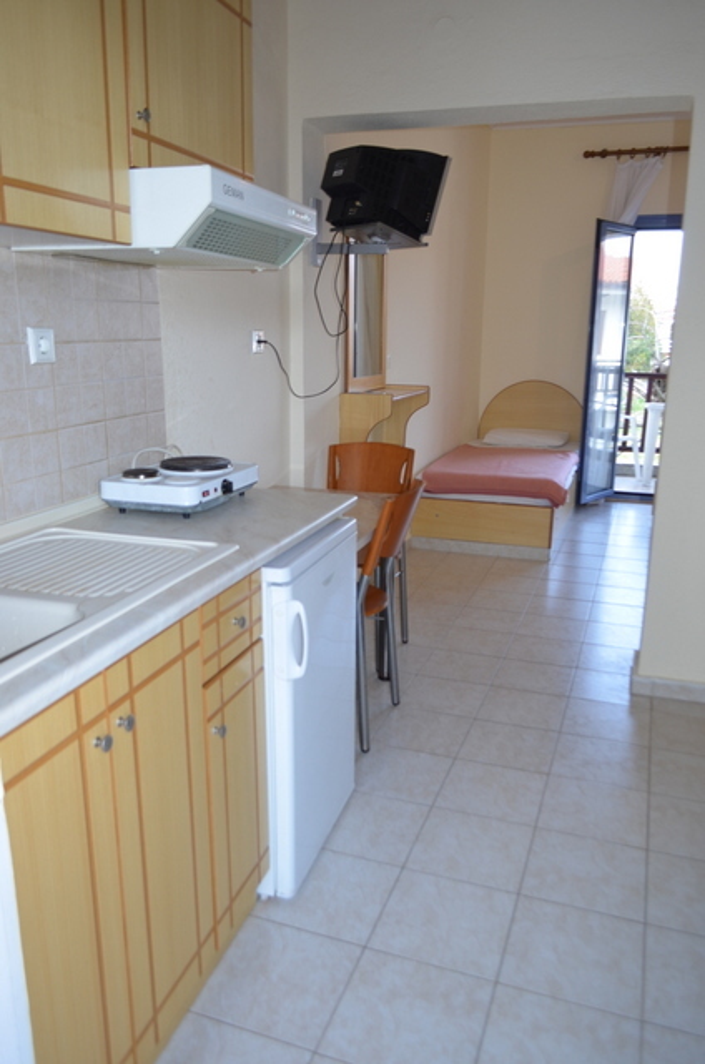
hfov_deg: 47.7
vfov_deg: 67.5
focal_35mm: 27
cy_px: 532
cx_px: 352
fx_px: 797
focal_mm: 18
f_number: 3.5
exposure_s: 1/60
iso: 200
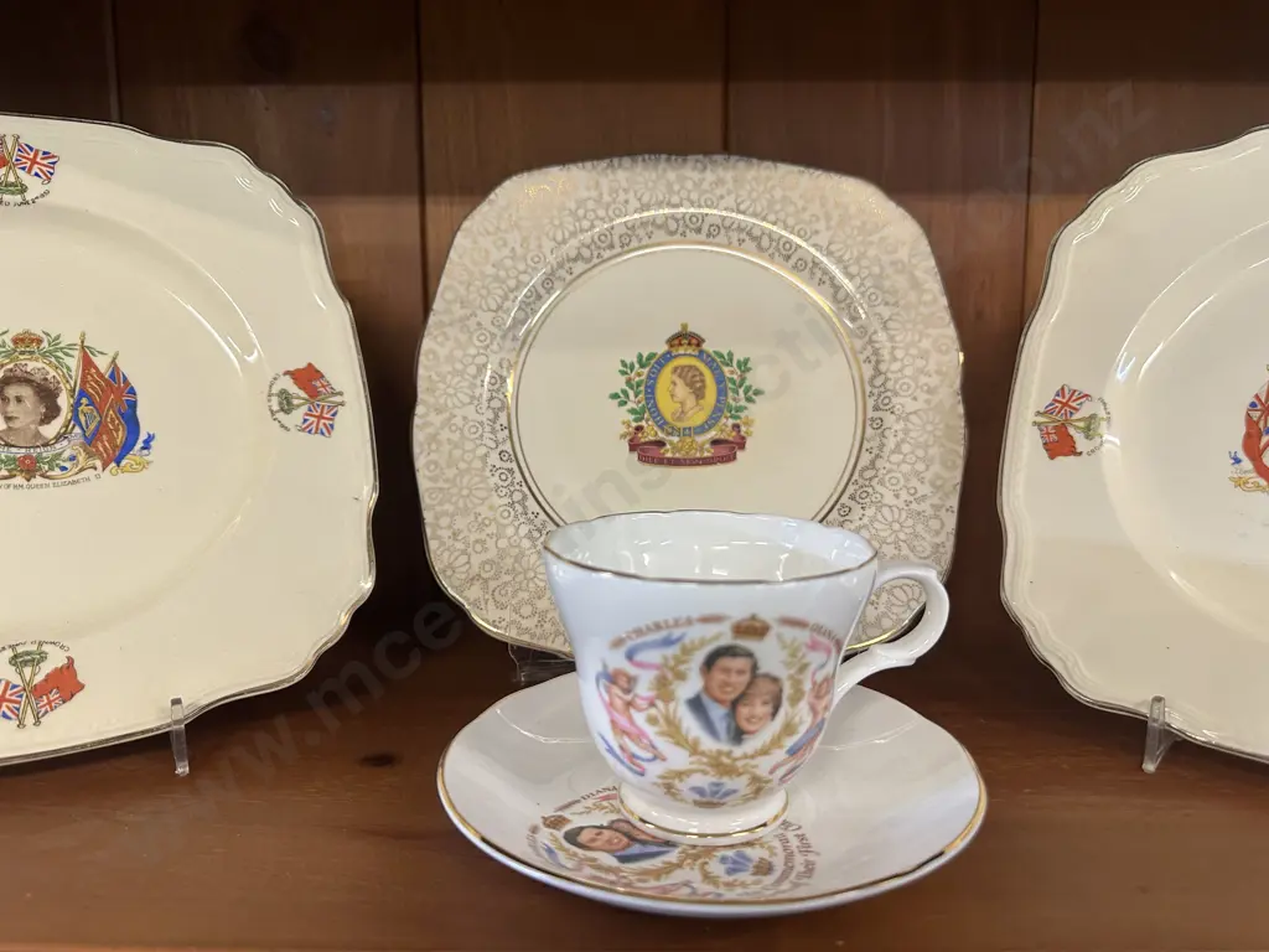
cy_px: 476
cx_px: 634
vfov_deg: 56.8
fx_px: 880
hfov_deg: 71.6
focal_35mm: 24
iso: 200
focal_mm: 6.86
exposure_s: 1/100
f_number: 1.78
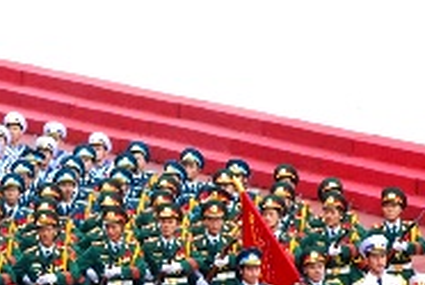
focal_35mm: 596
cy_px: 269
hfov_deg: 3.4
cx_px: -2
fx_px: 7055
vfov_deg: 2.3
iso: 1600
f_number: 7.1
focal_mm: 165
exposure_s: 1/250
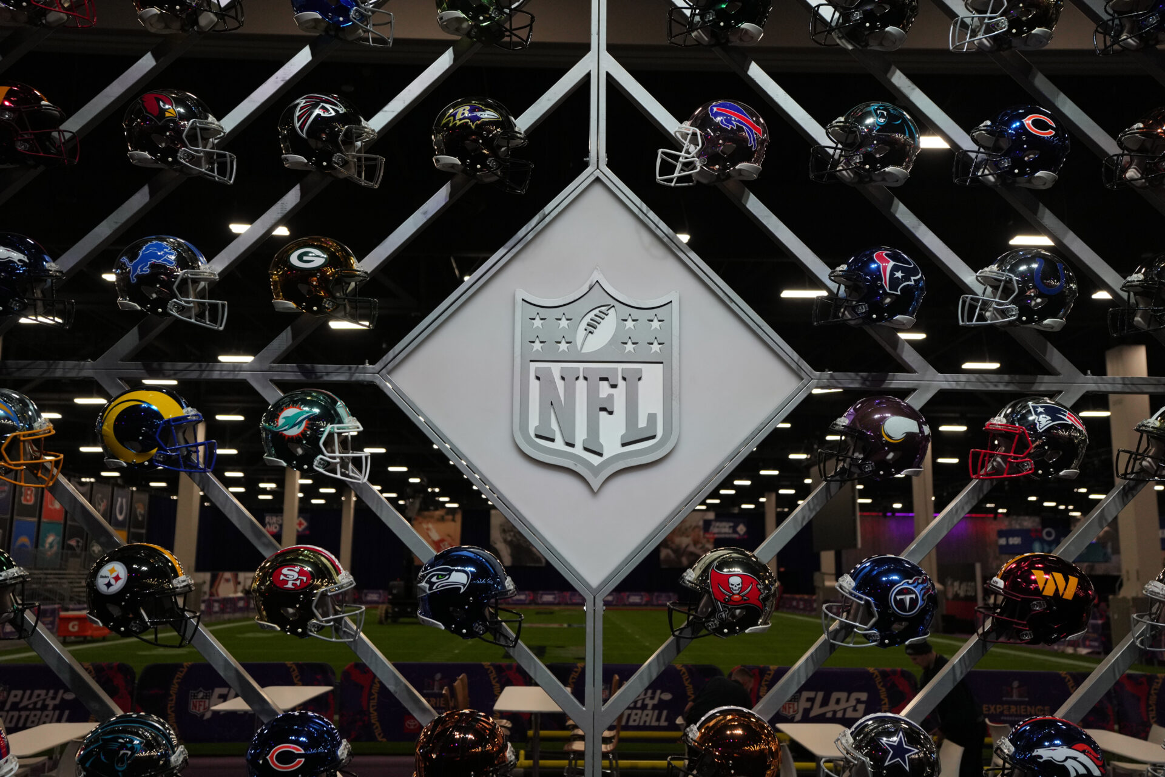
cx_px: 582
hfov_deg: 54.4
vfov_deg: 37.9
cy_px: 388
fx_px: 1133
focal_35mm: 35
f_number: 2.8
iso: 1600
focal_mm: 35
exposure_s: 1/1250
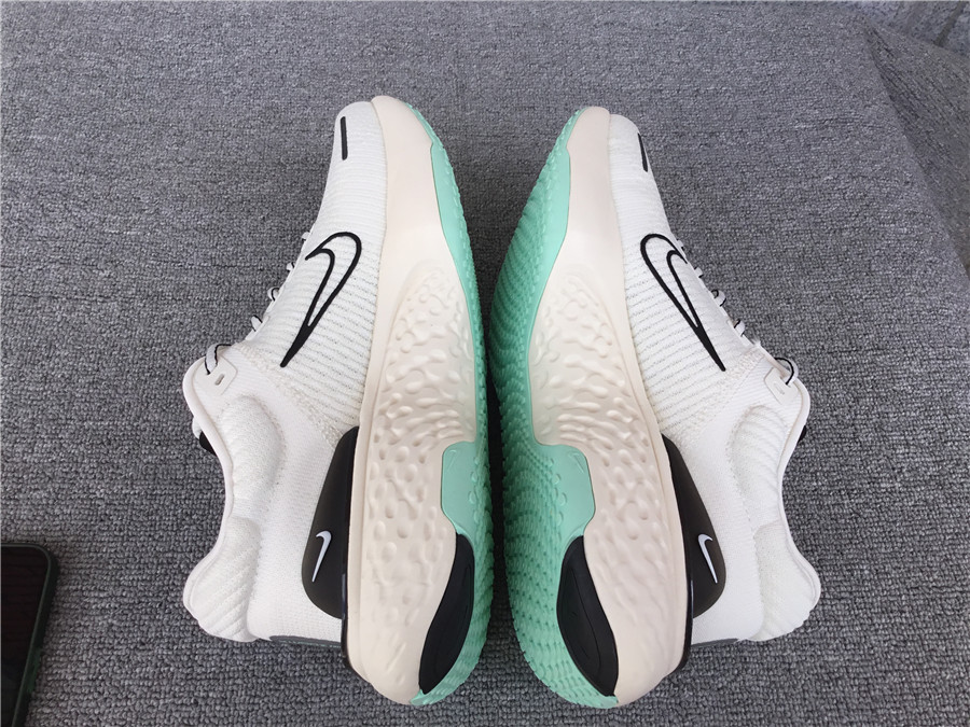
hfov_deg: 58.4
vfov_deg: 45.4
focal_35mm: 31
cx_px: 485
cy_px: 364
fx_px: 869
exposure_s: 1/338
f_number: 2.4
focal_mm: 3.3
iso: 25
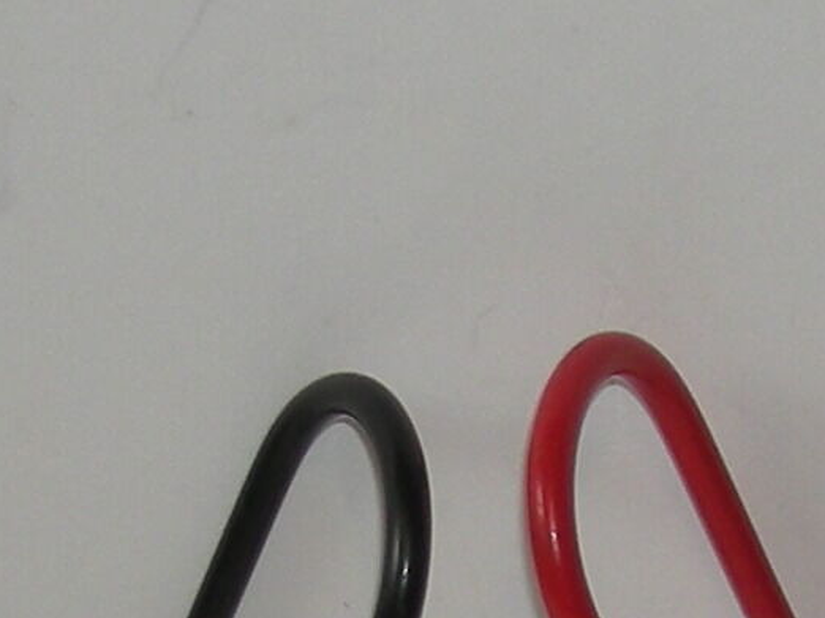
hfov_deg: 9.6
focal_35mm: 206
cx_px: 548
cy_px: 999
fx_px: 4907
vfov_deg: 7.1
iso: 50
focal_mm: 5.7
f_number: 2.8
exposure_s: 1/52.7
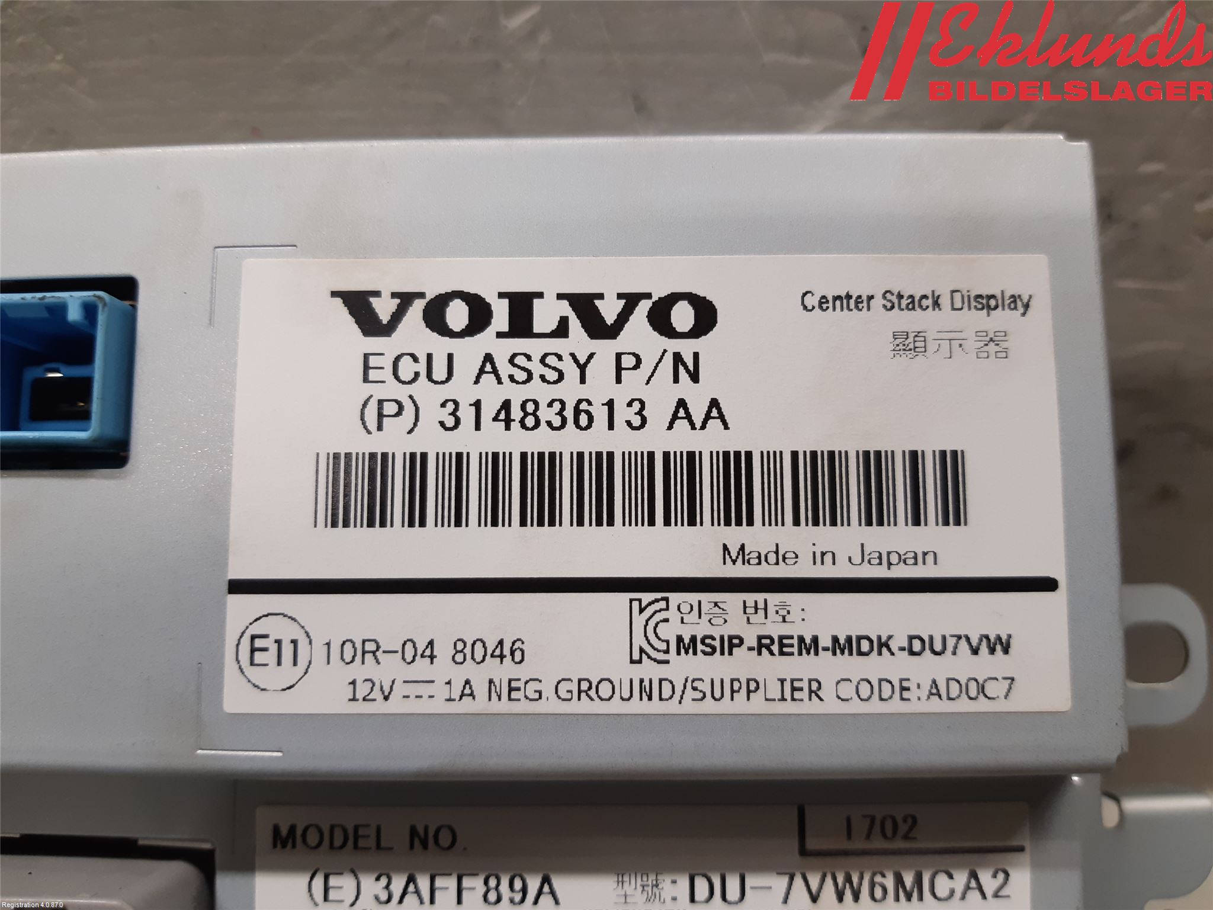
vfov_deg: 53.1
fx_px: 911
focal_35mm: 26
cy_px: 455
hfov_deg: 67.3
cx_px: 606
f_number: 1.7
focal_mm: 3.93
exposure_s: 1/50
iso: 125
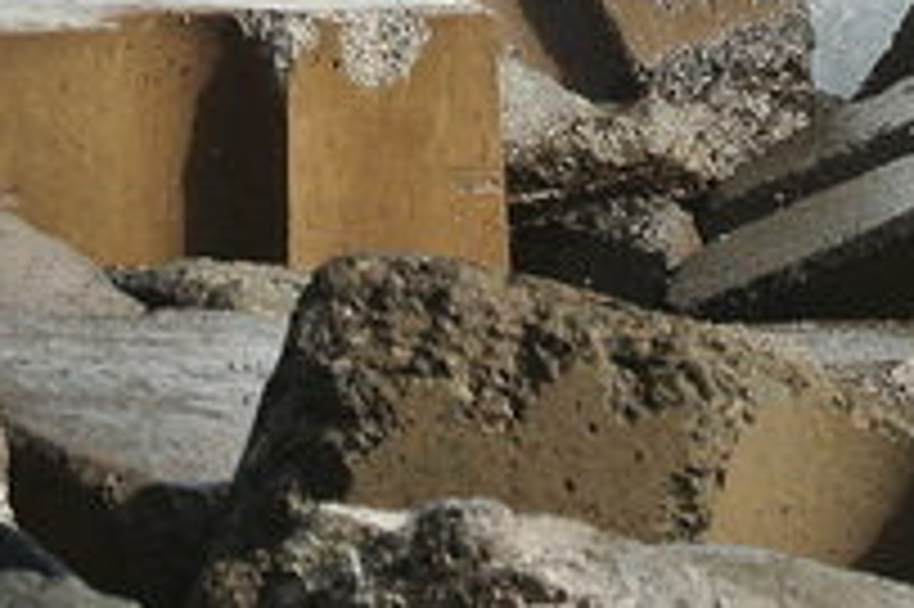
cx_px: 1153
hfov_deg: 8.5
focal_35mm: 240
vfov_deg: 5.7
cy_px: -209
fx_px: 6088
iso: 450
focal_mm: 30
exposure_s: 1/4000
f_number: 3.8
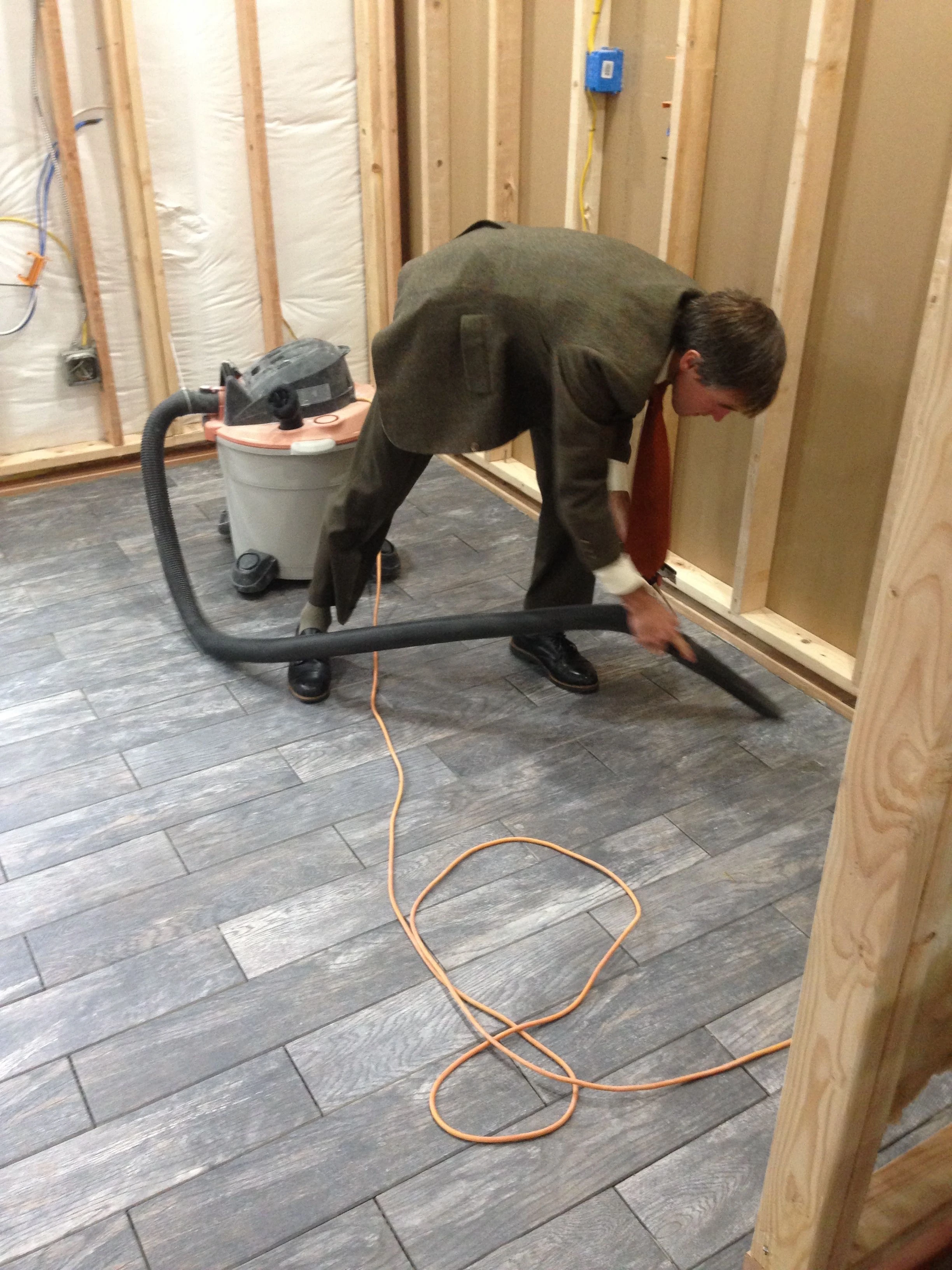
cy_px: 635
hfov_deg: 42.9
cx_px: 476
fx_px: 1210
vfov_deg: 55.4
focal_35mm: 33
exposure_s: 1/20
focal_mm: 4.12
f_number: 2.4
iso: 200
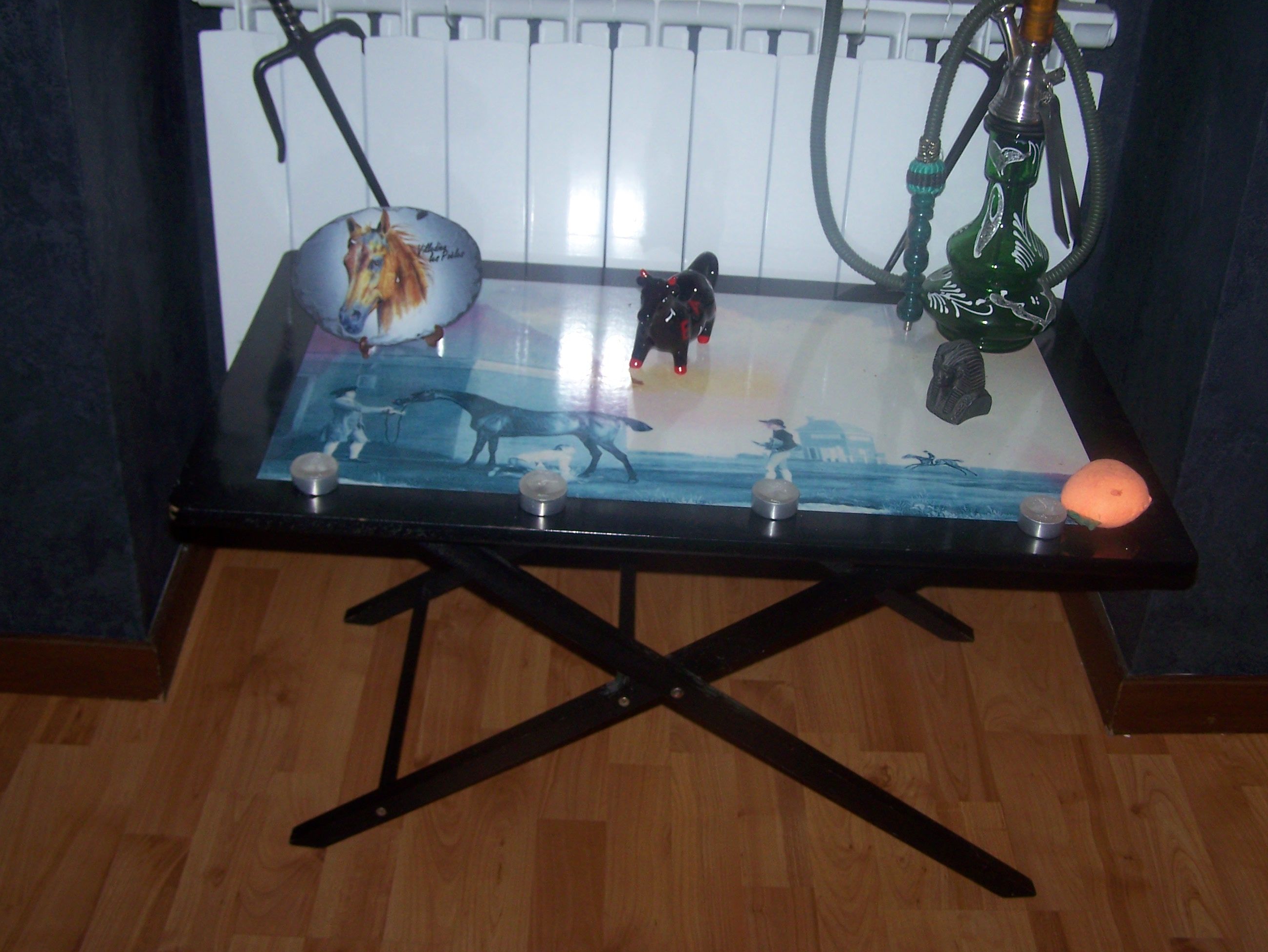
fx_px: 1649
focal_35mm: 45
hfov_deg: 42.0
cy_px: 411
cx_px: 680
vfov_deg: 32.1
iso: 80
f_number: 2.8
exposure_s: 1/60
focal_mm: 6.3
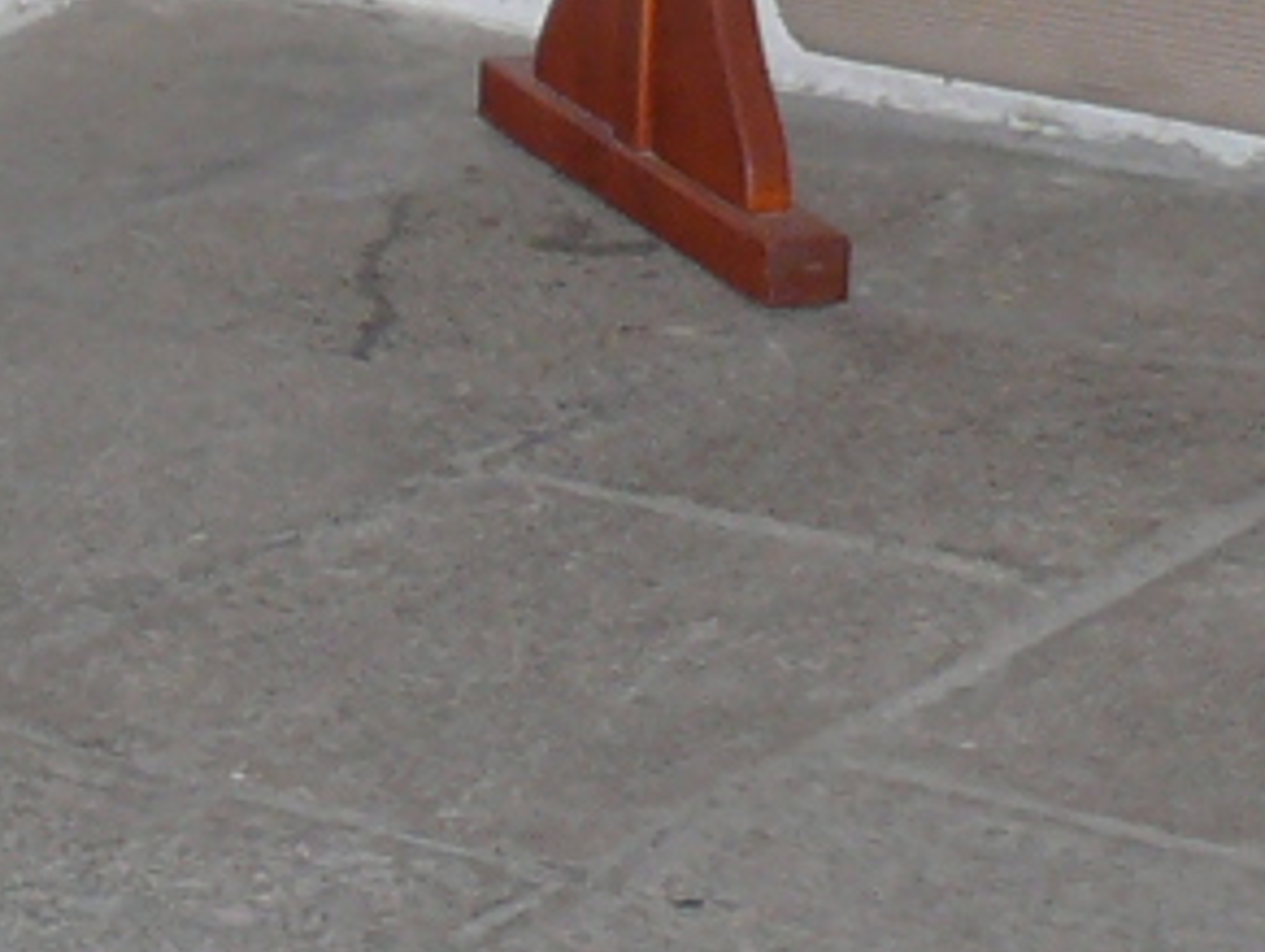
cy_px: -1882
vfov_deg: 5.7
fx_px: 9001
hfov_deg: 7.8
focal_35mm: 246
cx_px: -856
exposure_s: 1/30
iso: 100
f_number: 4
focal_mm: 7.4
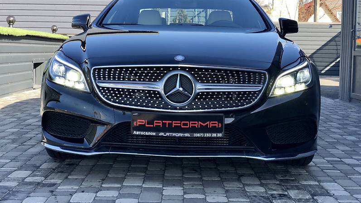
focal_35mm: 57
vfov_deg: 21.1
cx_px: 181
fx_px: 546
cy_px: 82
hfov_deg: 36.6
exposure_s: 1/242
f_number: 2.4
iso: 20
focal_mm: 6
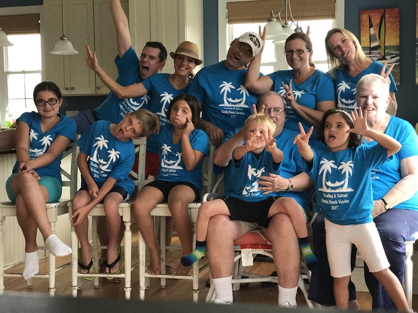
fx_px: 688
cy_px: 156
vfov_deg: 25.7
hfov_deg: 33.8
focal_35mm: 57
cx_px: 209
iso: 250
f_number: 2.8
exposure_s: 1/60
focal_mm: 6.6
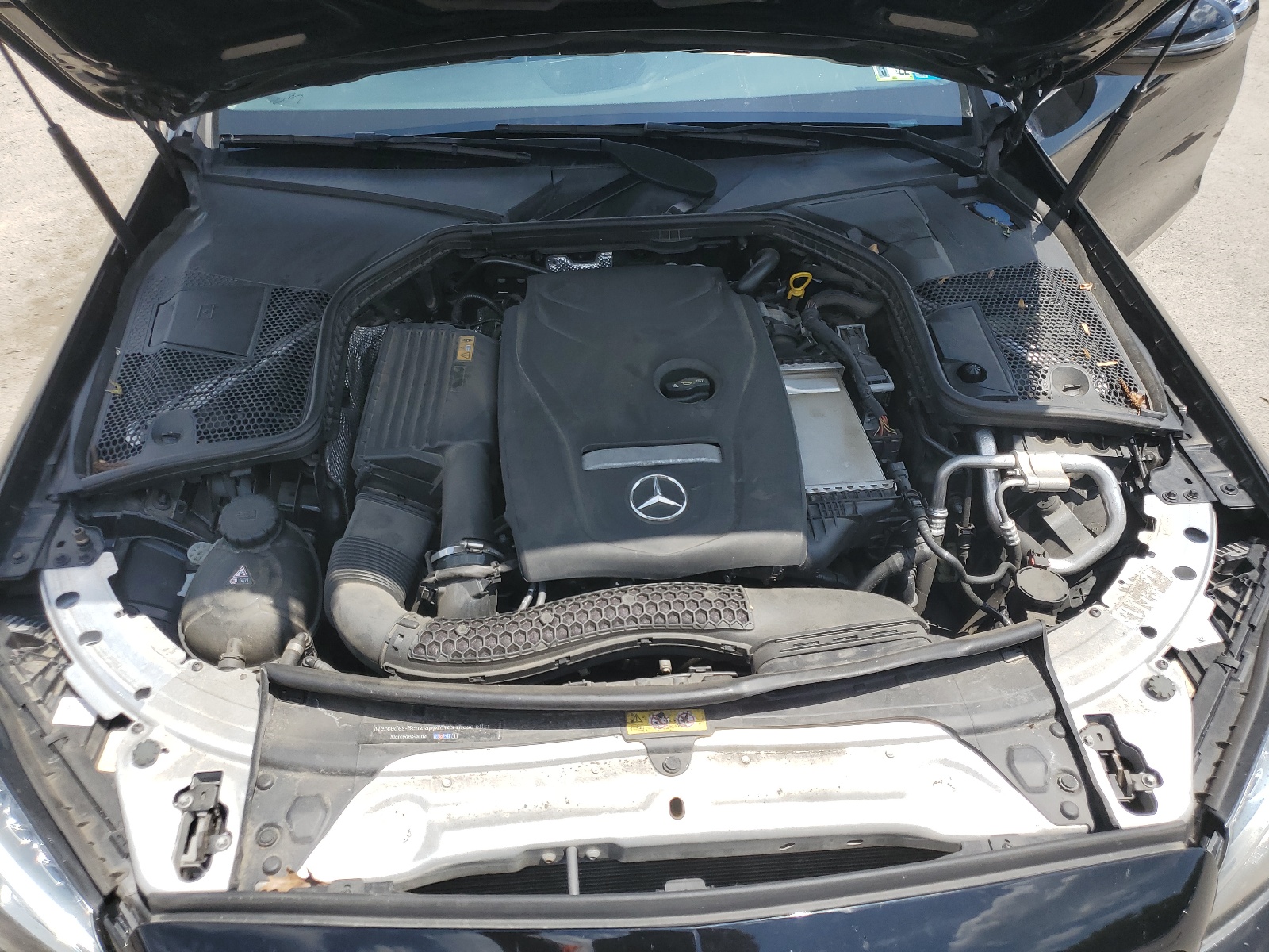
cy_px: 476
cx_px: 634
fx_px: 953
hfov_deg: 67.3
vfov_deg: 53.1
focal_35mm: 26
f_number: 1.5
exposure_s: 1/2000
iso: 50
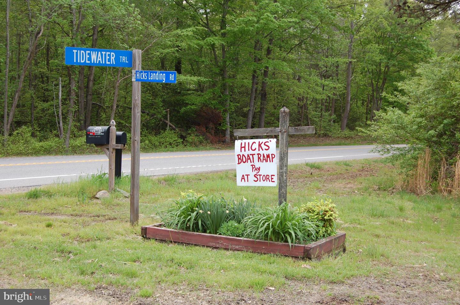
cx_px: 230
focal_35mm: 52
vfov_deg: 25.7
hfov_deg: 37.9
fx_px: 670
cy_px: 152
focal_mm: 35
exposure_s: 1/160
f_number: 6.3
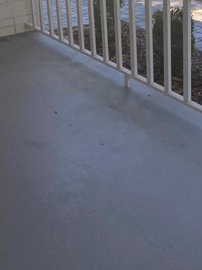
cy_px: 36
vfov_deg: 30.1
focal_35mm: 62
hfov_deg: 23.5
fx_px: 483
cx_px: 132
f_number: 1.8
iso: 32
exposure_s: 1/637
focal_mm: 4.25
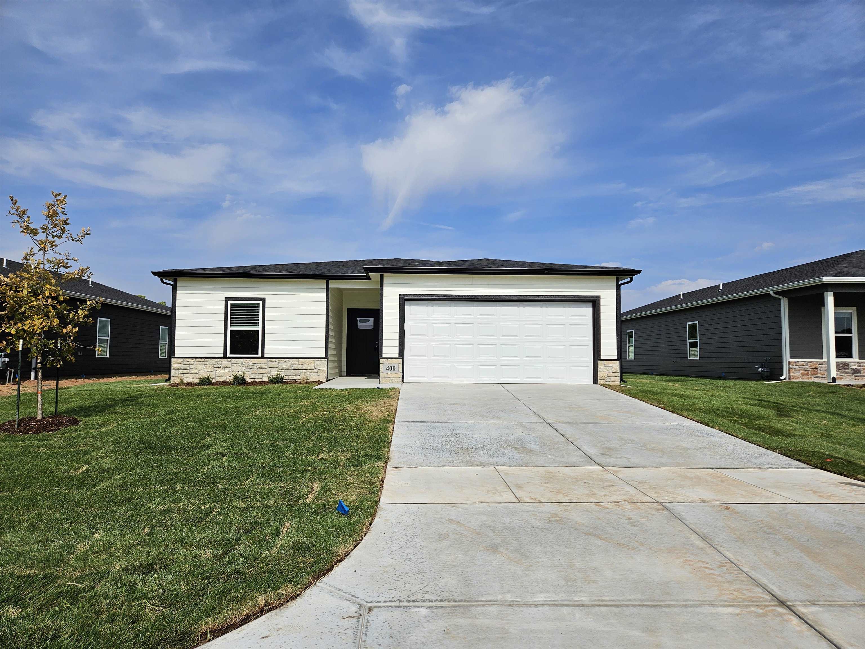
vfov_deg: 58.9
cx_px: 432
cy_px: 324
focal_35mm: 23
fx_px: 575
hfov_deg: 73.9
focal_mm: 5.4
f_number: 1.8
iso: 25
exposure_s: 1/4629
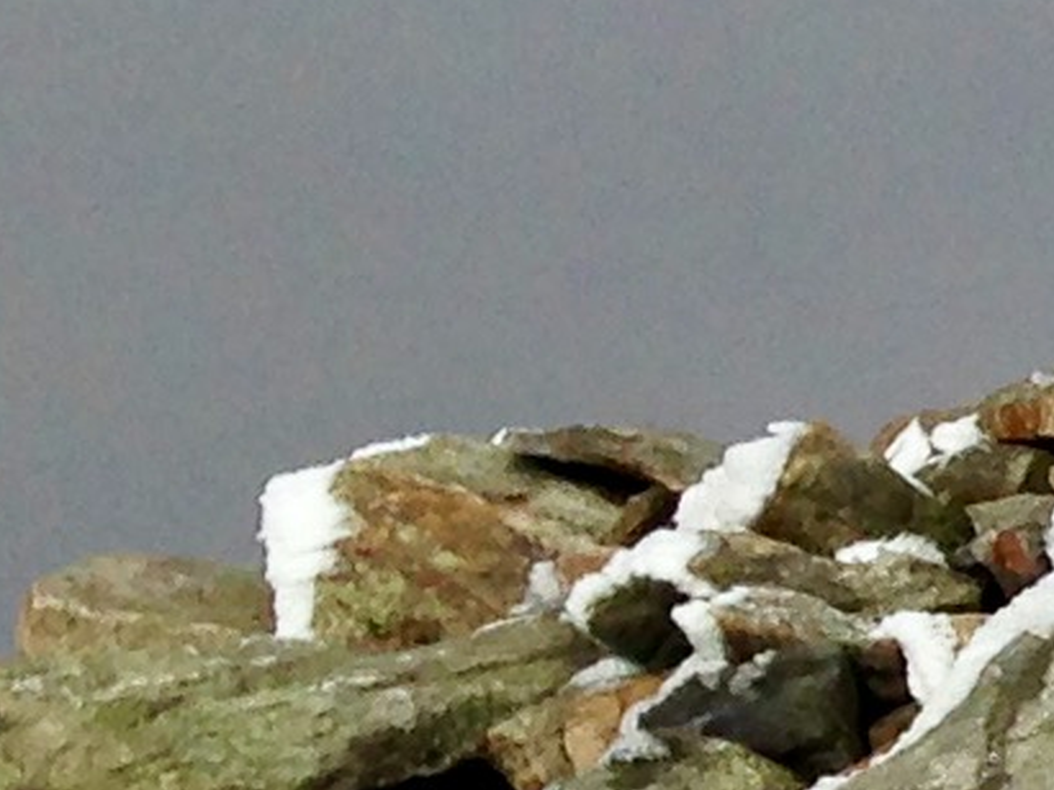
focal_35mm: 263
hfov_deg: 6.4
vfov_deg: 5.6
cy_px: 831
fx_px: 8003
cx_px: 3913
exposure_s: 1/2710
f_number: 2.4
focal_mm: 4.12
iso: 50
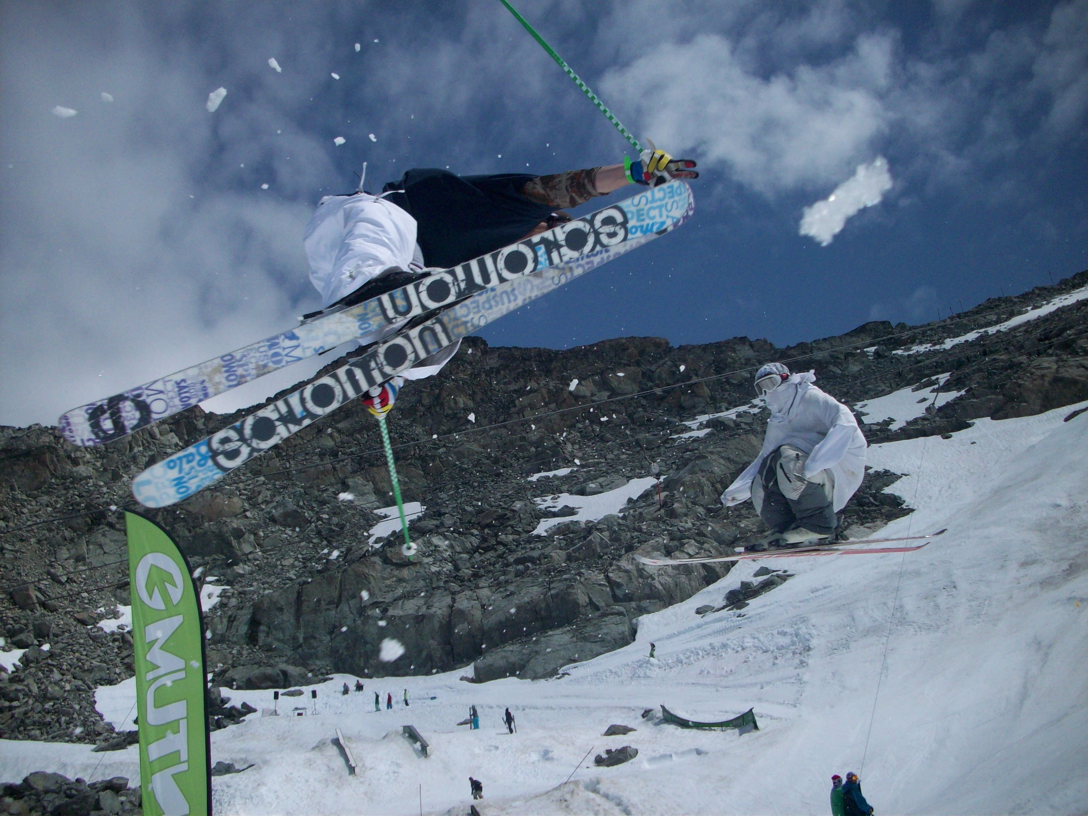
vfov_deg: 38.7
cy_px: 408
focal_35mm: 37
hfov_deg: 50.1
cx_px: 544
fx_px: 1163
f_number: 5.6
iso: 80
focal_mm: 6.2
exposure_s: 1/1401
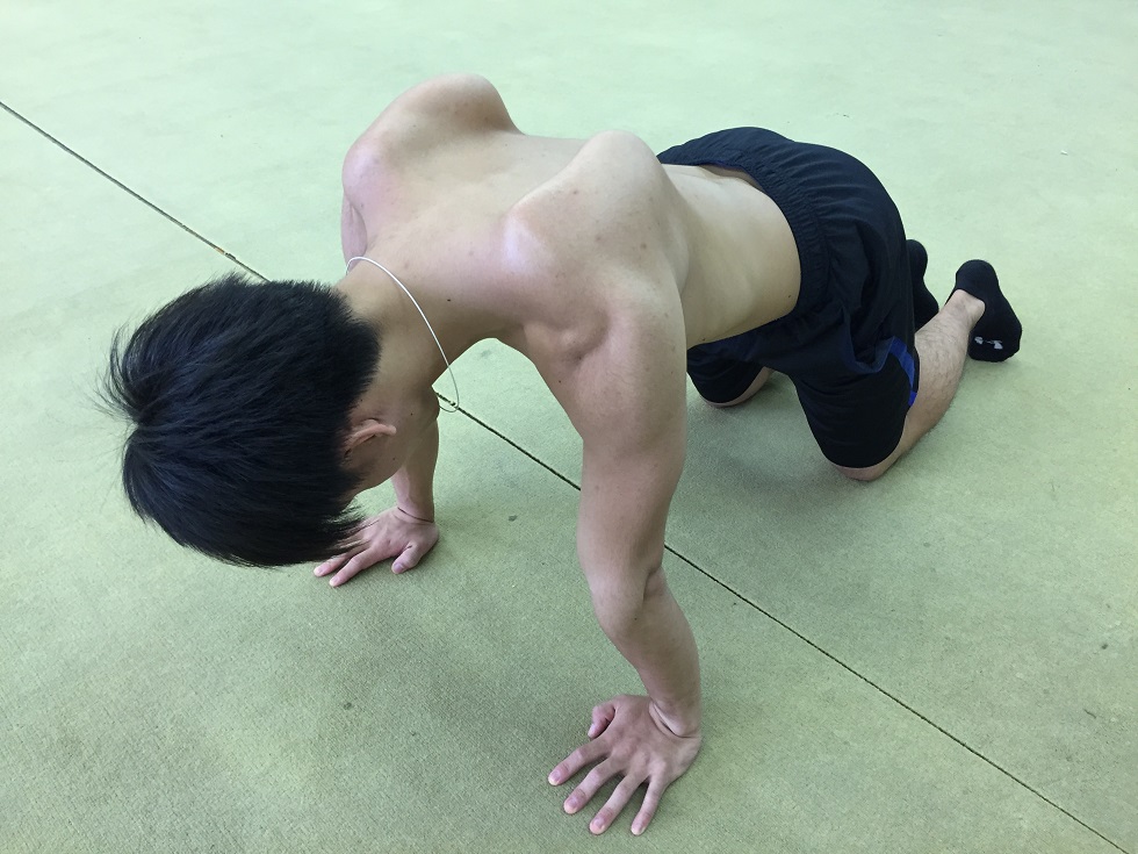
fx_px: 953
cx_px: 569
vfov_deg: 48.2
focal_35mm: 29
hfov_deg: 61.7
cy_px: 427
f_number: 2.2
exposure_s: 1/33
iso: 64
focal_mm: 4.15
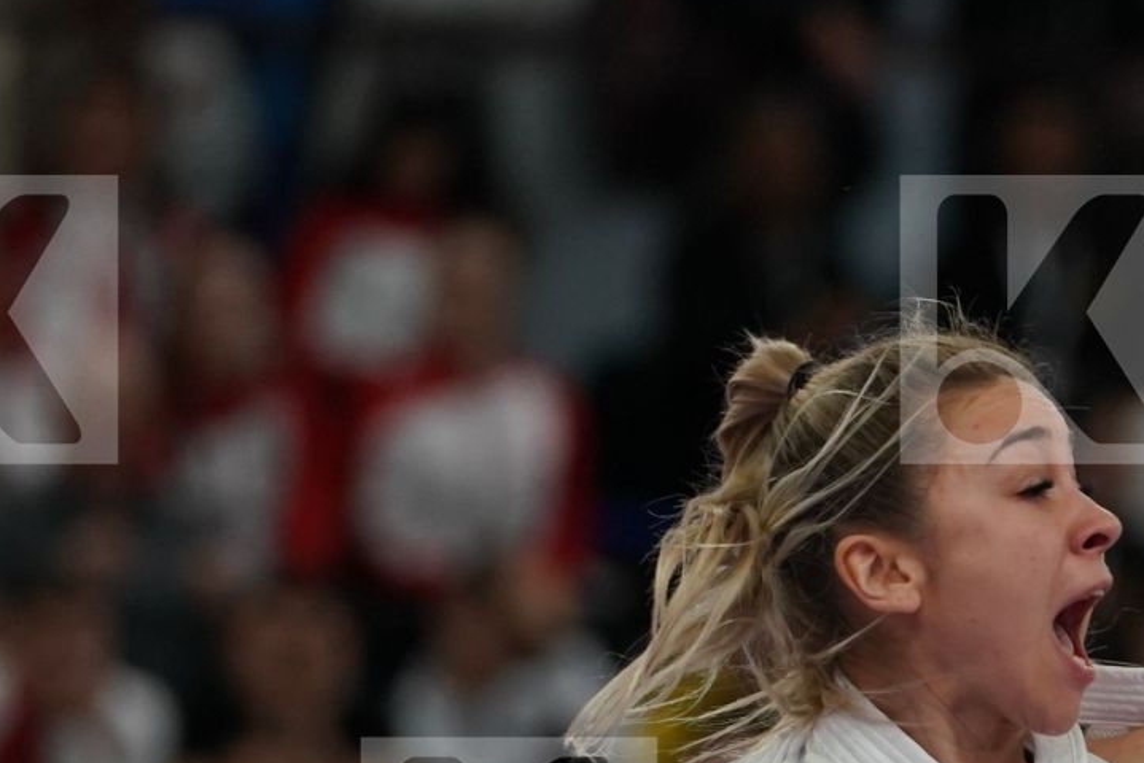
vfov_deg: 2.3
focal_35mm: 603
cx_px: 1049
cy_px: 882
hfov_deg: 3.4
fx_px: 19169
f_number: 2.8
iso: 1250
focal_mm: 161
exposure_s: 1/1000
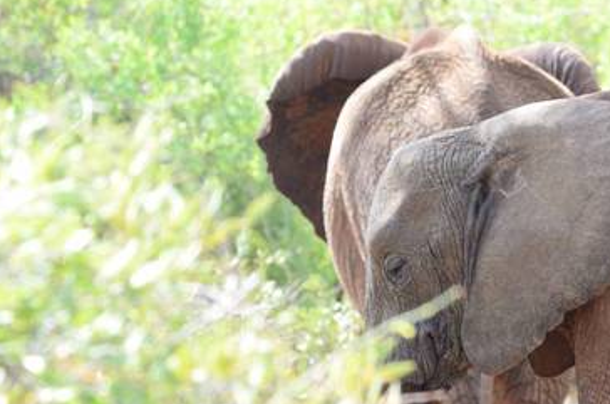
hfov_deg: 3.4
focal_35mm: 606
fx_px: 10246
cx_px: 571
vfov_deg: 2.3
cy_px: 135
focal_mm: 210
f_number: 5.3
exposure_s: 1/400
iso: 640
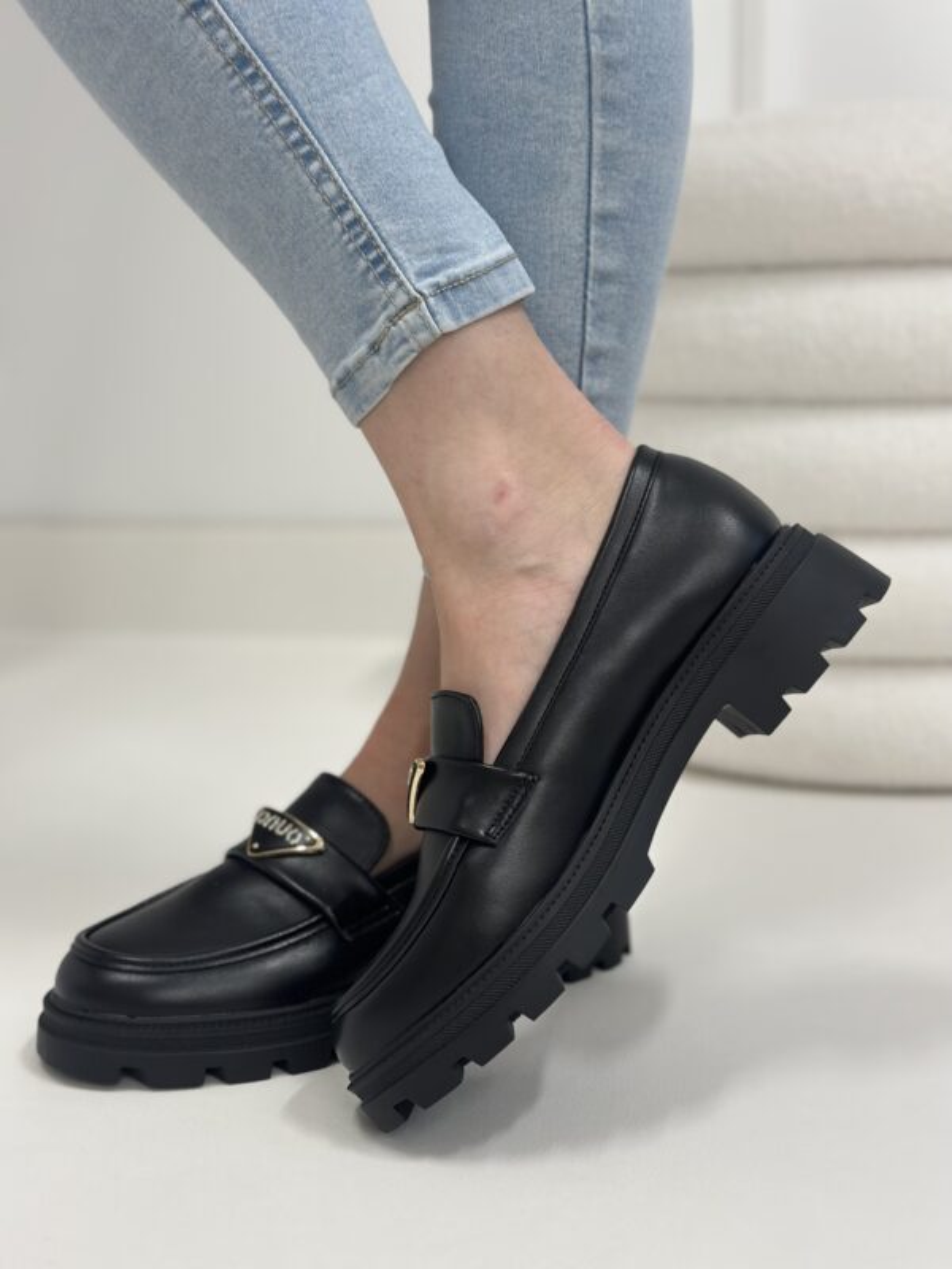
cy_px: 634
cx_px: 476
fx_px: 1760
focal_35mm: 48
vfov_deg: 39.7
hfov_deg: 30.3
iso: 160
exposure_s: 1/100
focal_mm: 6.86
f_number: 1.78
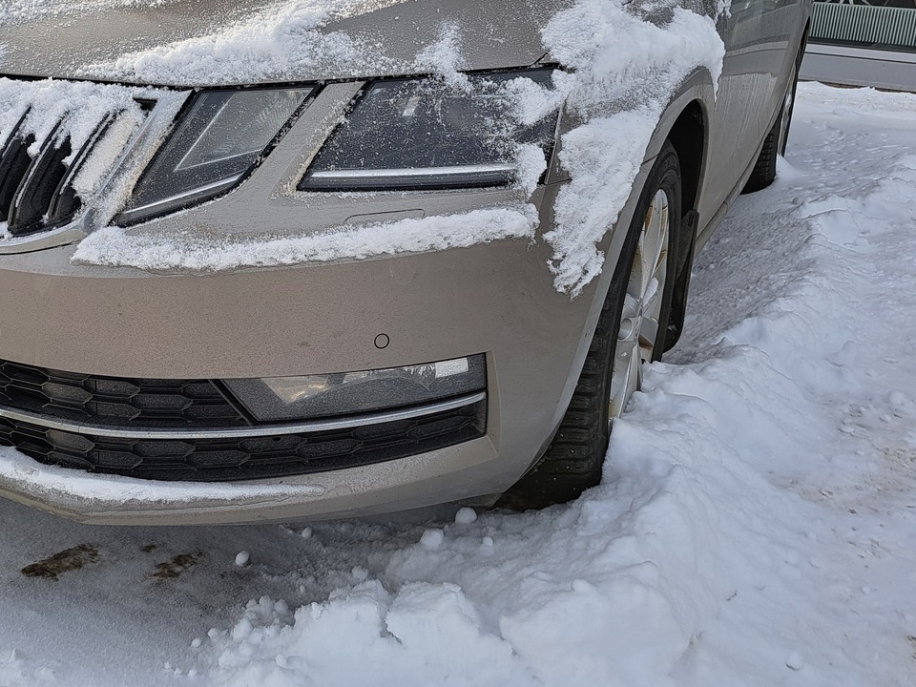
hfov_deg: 49.5
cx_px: 241
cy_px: 185
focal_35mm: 36
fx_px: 953
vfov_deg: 38.8
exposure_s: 1/1026
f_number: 1.8
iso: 50
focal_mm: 5.23
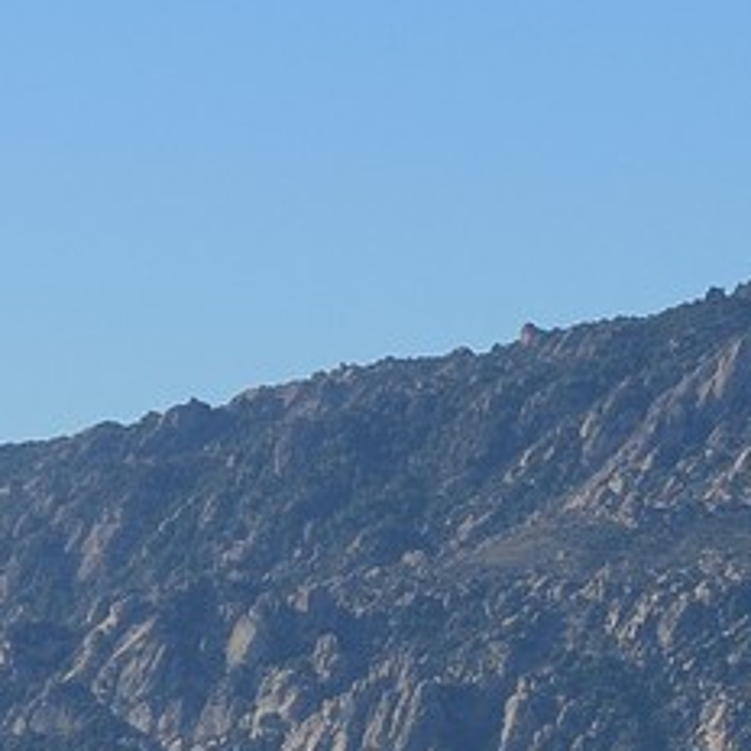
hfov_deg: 3.6
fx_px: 11806
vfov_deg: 3.6
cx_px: 2276
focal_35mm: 481
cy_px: 1615
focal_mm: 82
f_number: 10
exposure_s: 1/1000
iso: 400
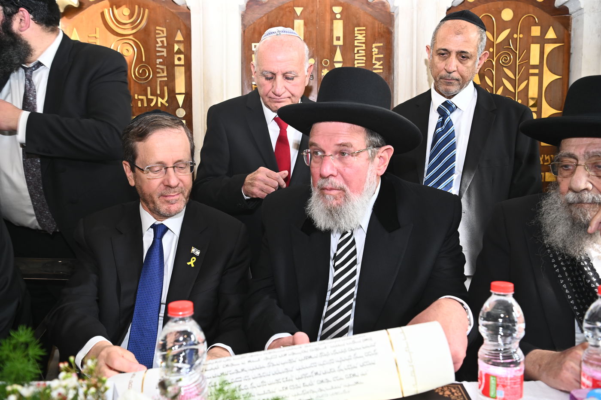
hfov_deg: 60.3
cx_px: 300
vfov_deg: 42.3
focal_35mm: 31
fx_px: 517
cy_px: 200
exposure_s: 1/160
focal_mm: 31
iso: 640
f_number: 5
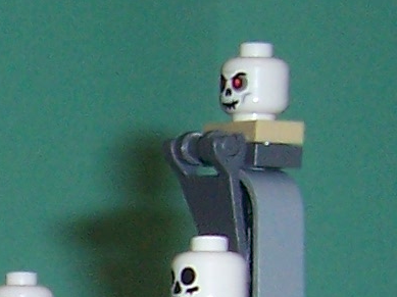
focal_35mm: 224
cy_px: 578
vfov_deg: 6.4
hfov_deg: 8.2
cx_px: -509
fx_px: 2567
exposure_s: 1/60
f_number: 2.7
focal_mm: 5.6
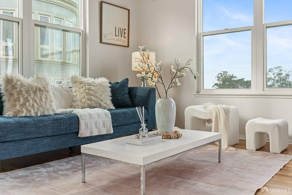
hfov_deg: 55.8
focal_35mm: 34
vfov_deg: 38.9
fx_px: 276
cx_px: 146
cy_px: 98
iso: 200
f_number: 3.2
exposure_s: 1/100
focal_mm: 34
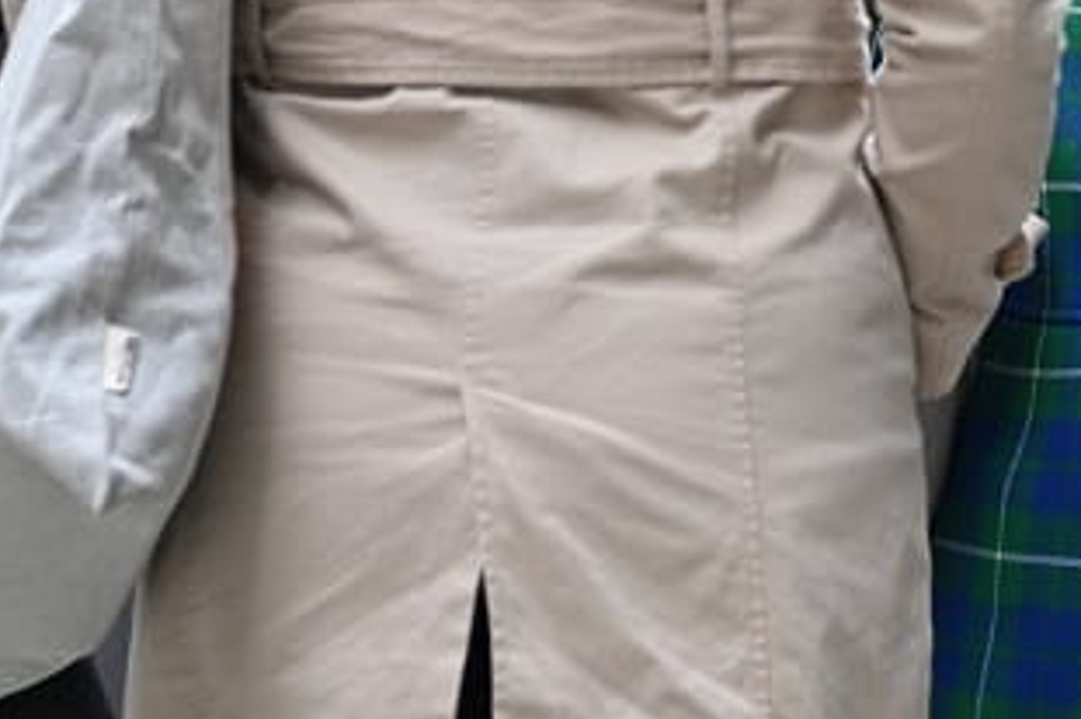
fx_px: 6182
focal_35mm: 206
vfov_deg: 6.6
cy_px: -405
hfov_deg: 9.9
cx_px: 1217
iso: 320
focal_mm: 50
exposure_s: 1/400
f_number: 2.8
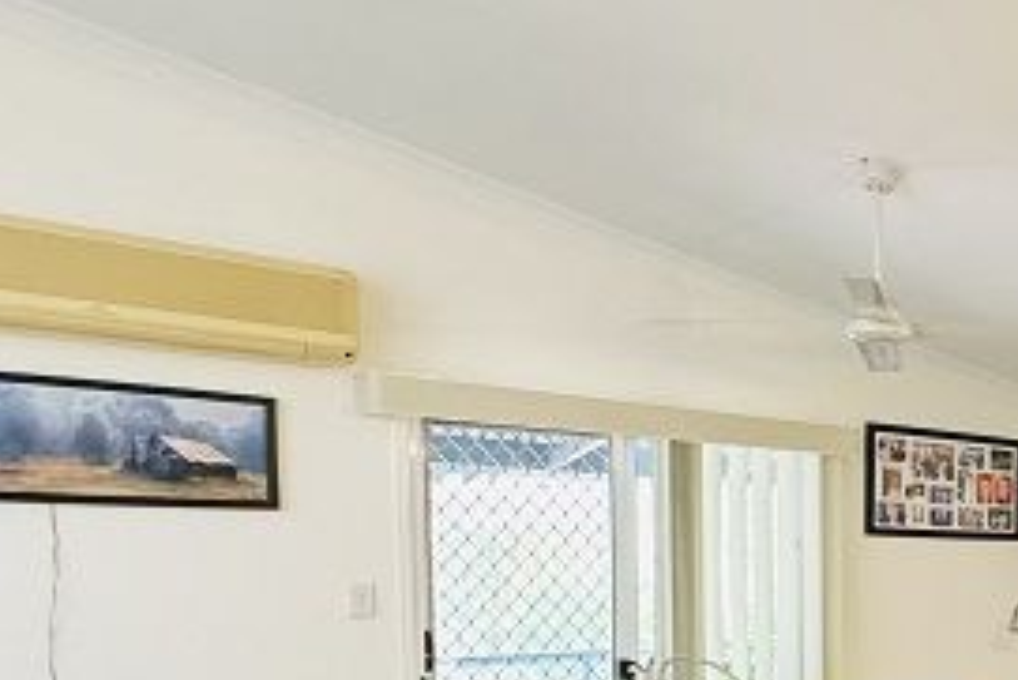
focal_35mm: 43
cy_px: 639
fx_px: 1217
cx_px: 1258
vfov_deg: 29.6
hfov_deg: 34.8
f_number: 2.2
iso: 800
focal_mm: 2.22
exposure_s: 1/50
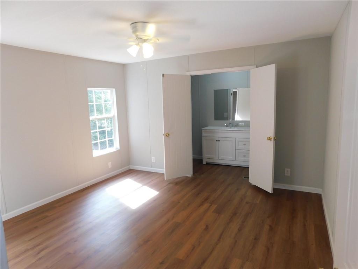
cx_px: 179
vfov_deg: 58.9
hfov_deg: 73.9
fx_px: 238
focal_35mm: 23
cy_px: 134
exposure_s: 1/40
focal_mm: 4
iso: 125
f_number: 3
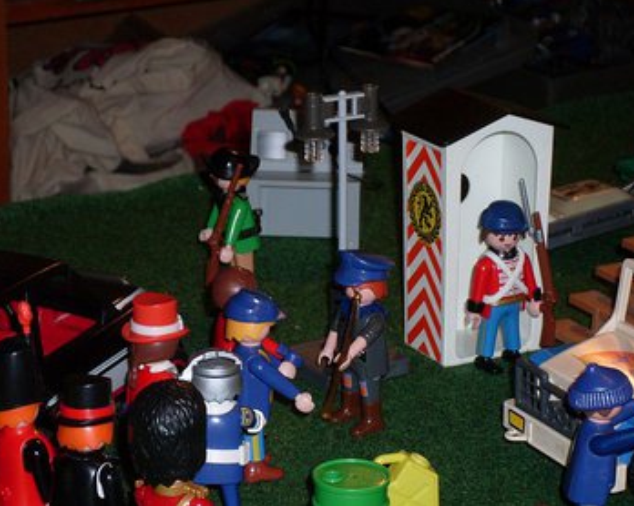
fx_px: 2400
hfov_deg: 15.0
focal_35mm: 128
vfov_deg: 12.0
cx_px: 293
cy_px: 235
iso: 100
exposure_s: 1/60
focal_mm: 18.9
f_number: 5.2
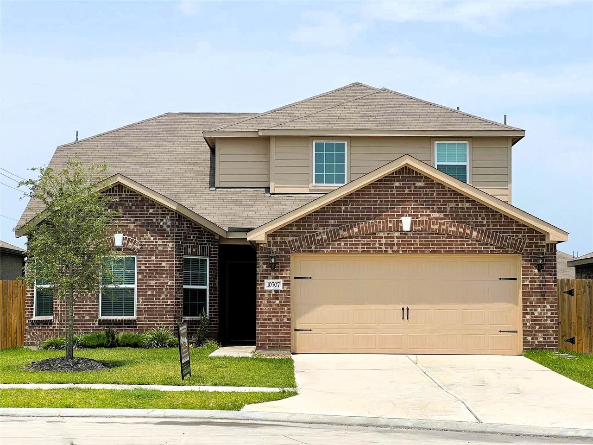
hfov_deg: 25.3
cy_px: 222
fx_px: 1319
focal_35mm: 77
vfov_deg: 19.1
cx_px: 296
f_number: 2.8
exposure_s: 1/1233
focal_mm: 9
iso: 32
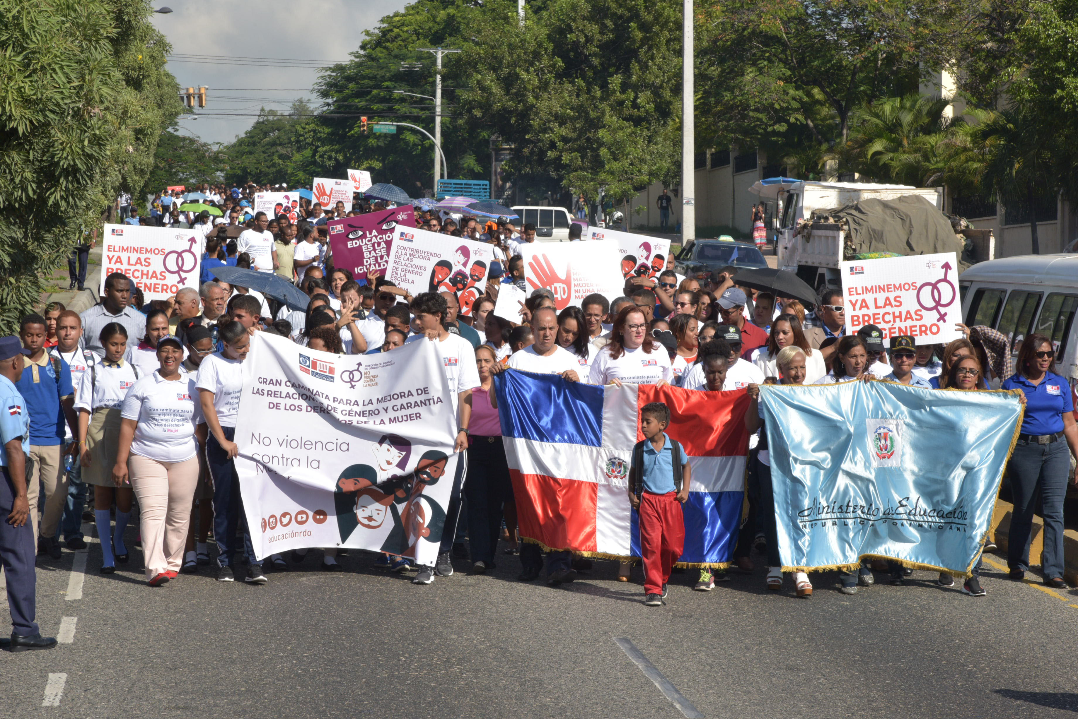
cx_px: 539
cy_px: 360
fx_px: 3355
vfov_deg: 12.2
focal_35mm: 112
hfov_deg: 18.3
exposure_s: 1/250
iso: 640
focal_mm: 112
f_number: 20
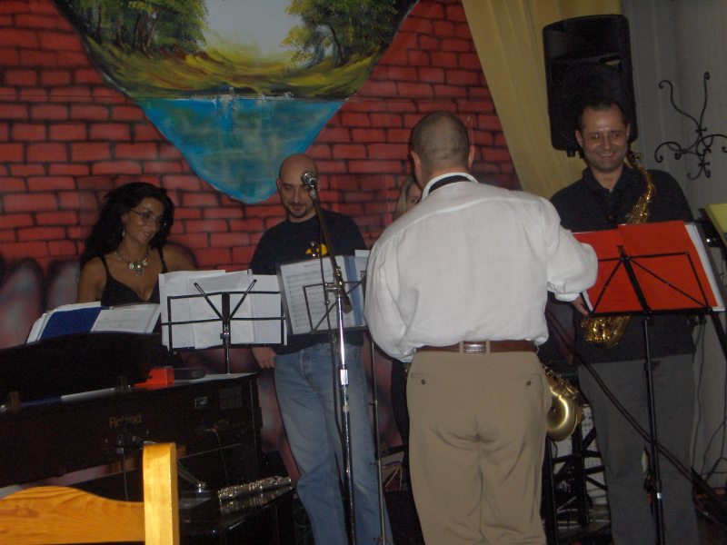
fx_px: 1302
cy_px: 272
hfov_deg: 31.2
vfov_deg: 23.7
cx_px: 364
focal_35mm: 62
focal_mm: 10.19
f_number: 3.5
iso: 189
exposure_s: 1/90
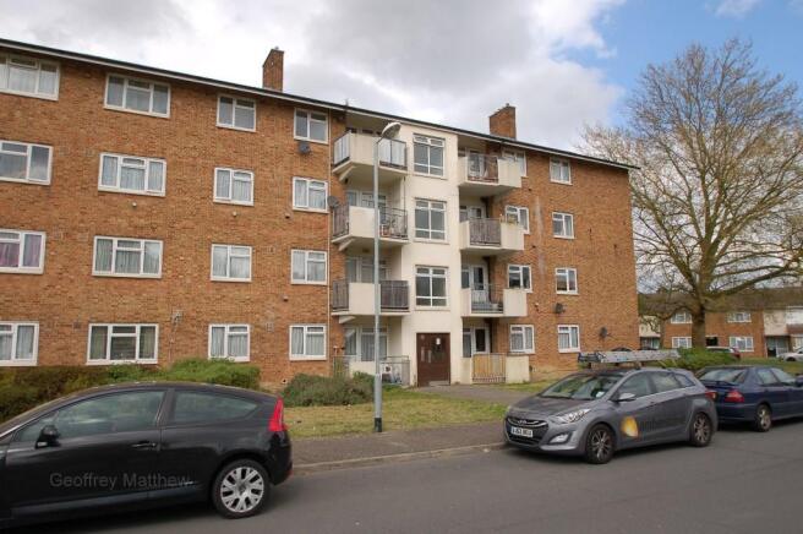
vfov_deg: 59.4
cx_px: 402
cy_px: 267
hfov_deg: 81.3
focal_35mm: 21
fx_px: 468
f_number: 9
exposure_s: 1/250
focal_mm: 14
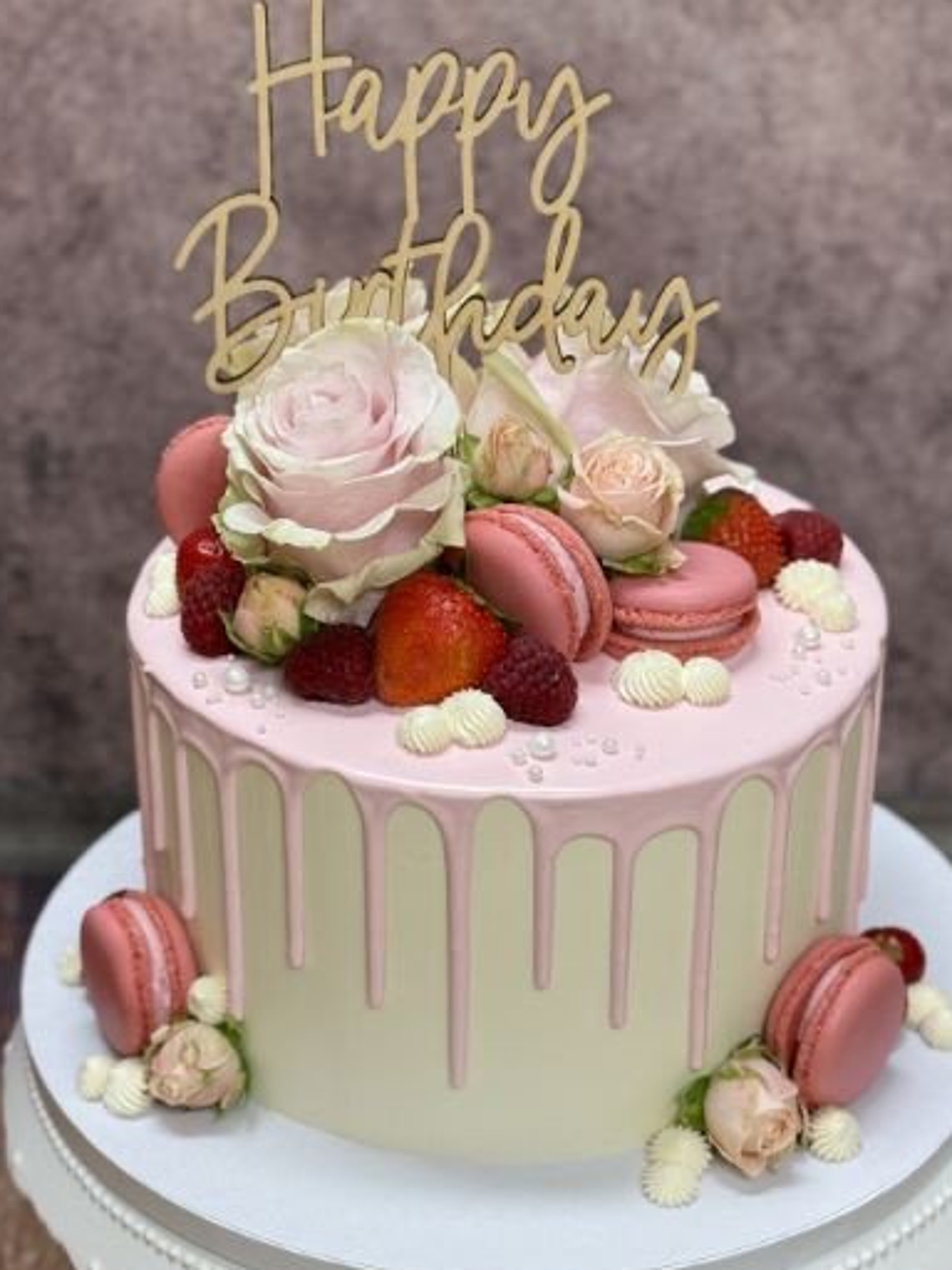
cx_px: 503
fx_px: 2640
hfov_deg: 20.4
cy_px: 752
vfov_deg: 27.0
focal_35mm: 72
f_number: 1.78
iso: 50
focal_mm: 6.76
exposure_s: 1/50
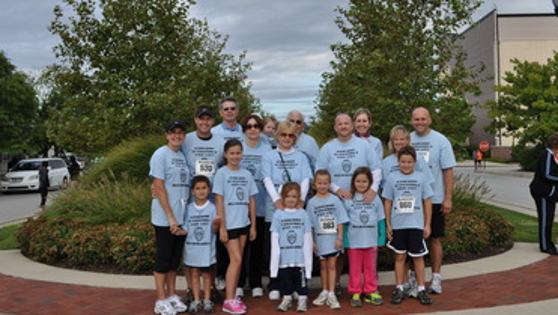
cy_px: 143
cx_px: 277
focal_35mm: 44
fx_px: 651
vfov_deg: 27.1
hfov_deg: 46.4
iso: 200
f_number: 9
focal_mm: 26
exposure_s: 1/320
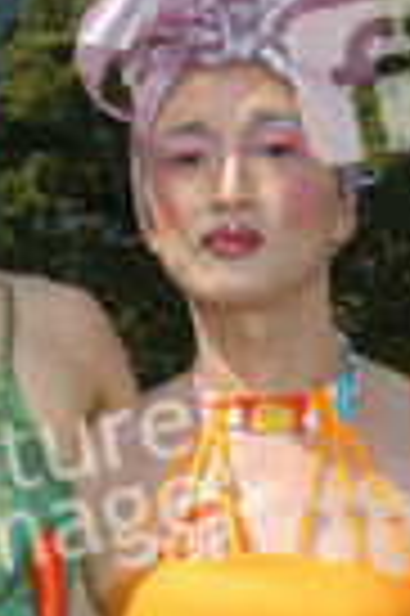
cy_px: 733
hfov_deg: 10.4
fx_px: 2243
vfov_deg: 15.1
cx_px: 108
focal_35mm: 131
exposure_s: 1/180
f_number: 13
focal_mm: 30
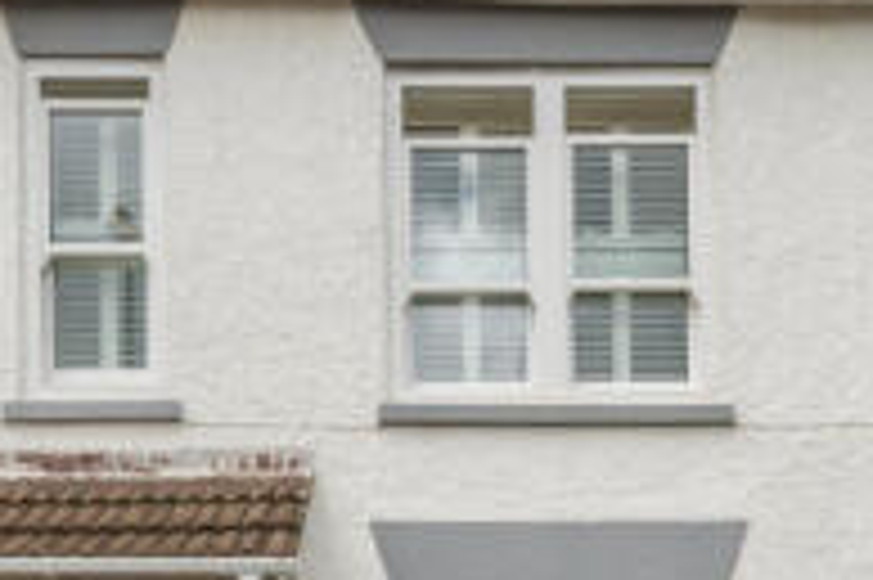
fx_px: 1066
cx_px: 493
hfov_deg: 44.4
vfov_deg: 26.3
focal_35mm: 44
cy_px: 740
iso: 400
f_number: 8
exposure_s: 1/500
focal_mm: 13
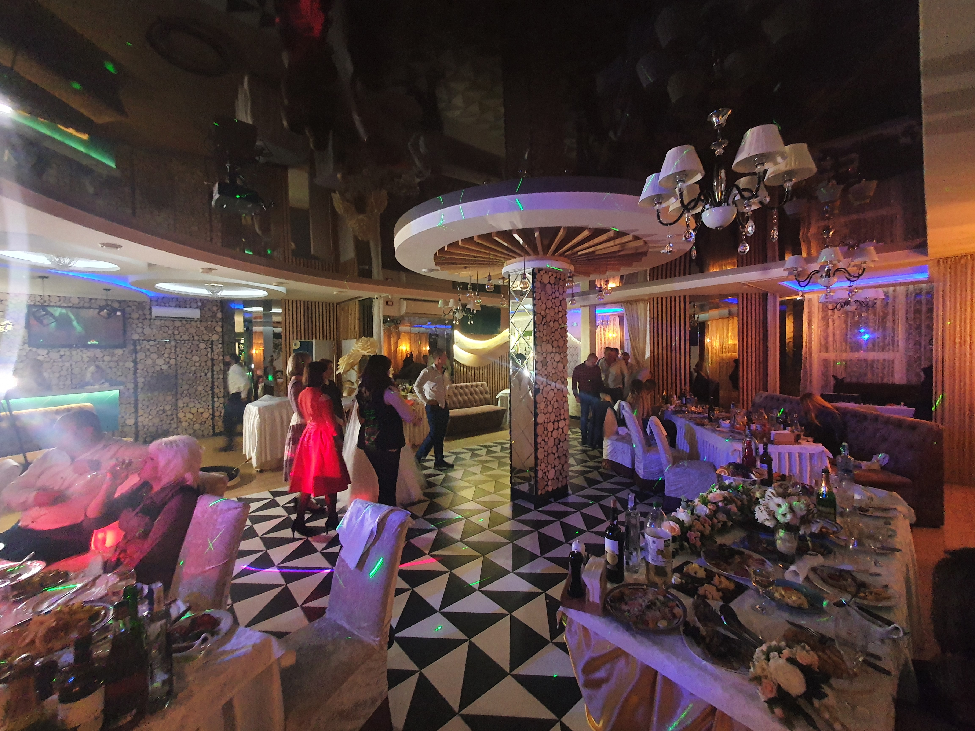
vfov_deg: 89.9
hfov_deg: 106.2
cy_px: 366
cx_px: 488
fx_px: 366
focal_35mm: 13
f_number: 2.2
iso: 640
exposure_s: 1/20
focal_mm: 1.8
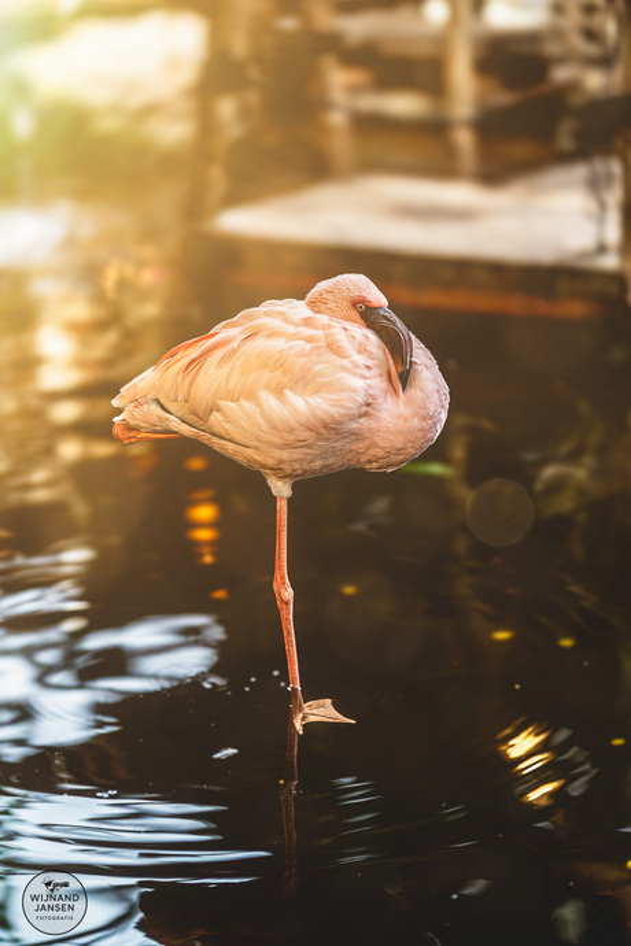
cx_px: 316
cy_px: 473
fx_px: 2235
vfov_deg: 23.9
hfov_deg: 16.1
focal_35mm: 85
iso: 400
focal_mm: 85
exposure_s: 1/200
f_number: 2
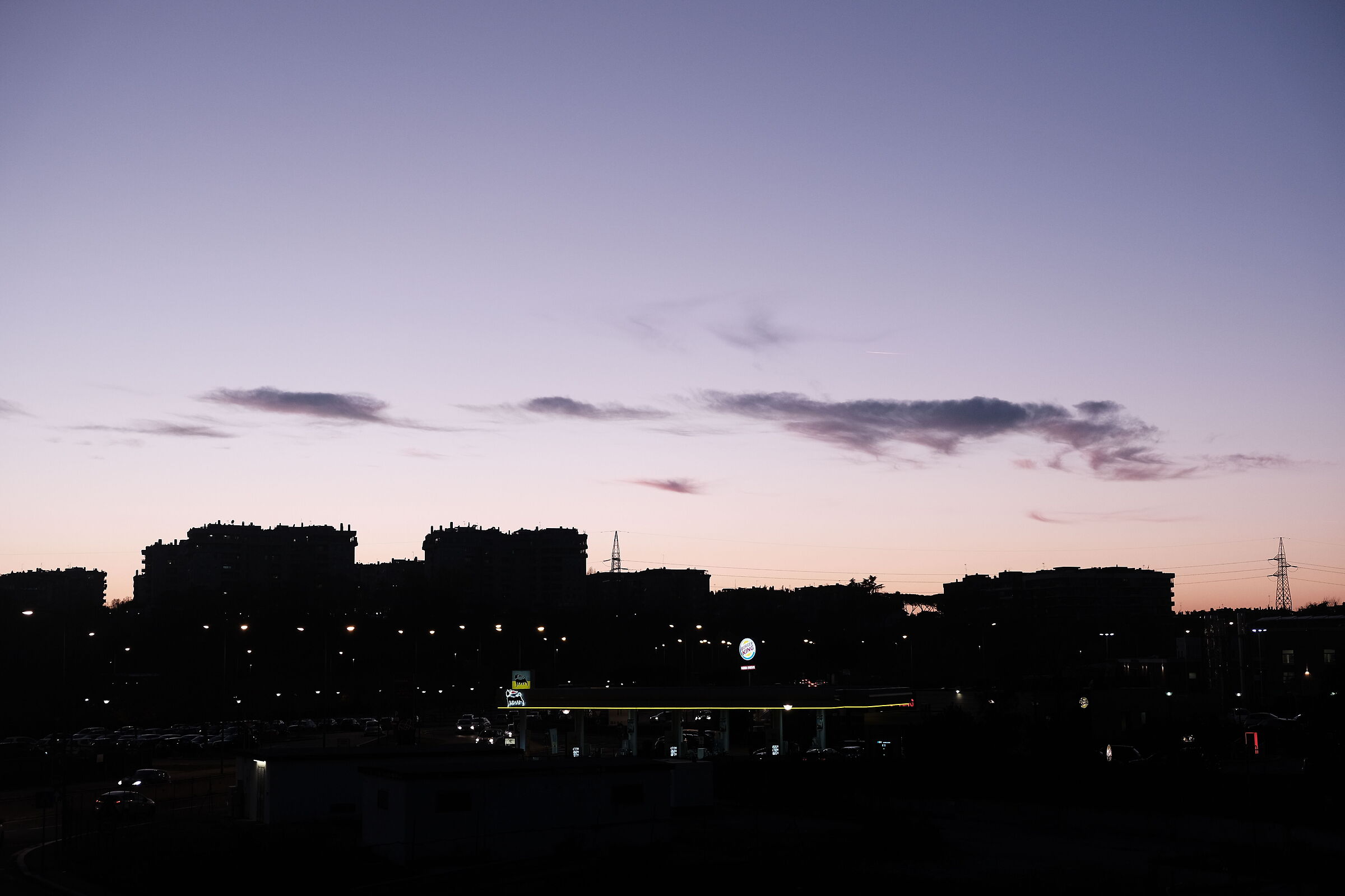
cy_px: 448
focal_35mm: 49
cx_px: 672
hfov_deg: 40.3
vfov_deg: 27.5
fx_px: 1831
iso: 400
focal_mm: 32.9
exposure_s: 1/100
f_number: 3.6
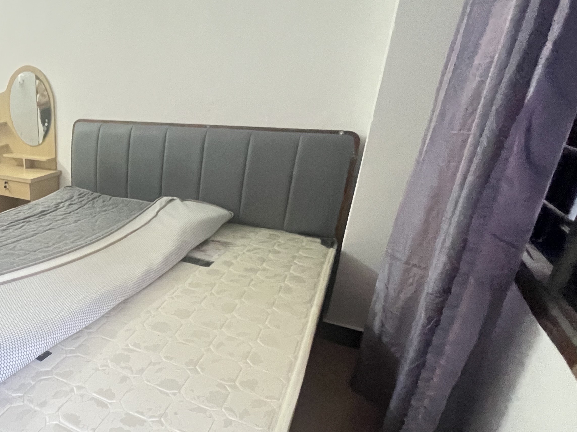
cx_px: 88
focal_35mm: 23
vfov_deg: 58.8
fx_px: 383
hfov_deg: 64.9
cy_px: 236
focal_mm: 1.57
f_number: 1.8
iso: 1000
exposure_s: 1/50
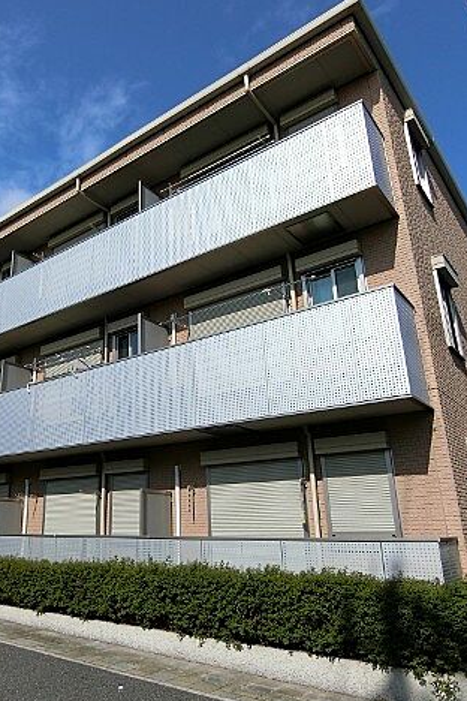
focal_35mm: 27
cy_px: 356
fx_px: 525
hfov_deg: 46.8
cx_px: 139
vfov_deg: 67.4
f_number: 6.9
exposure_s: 1/400
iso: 80
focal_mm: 4.06
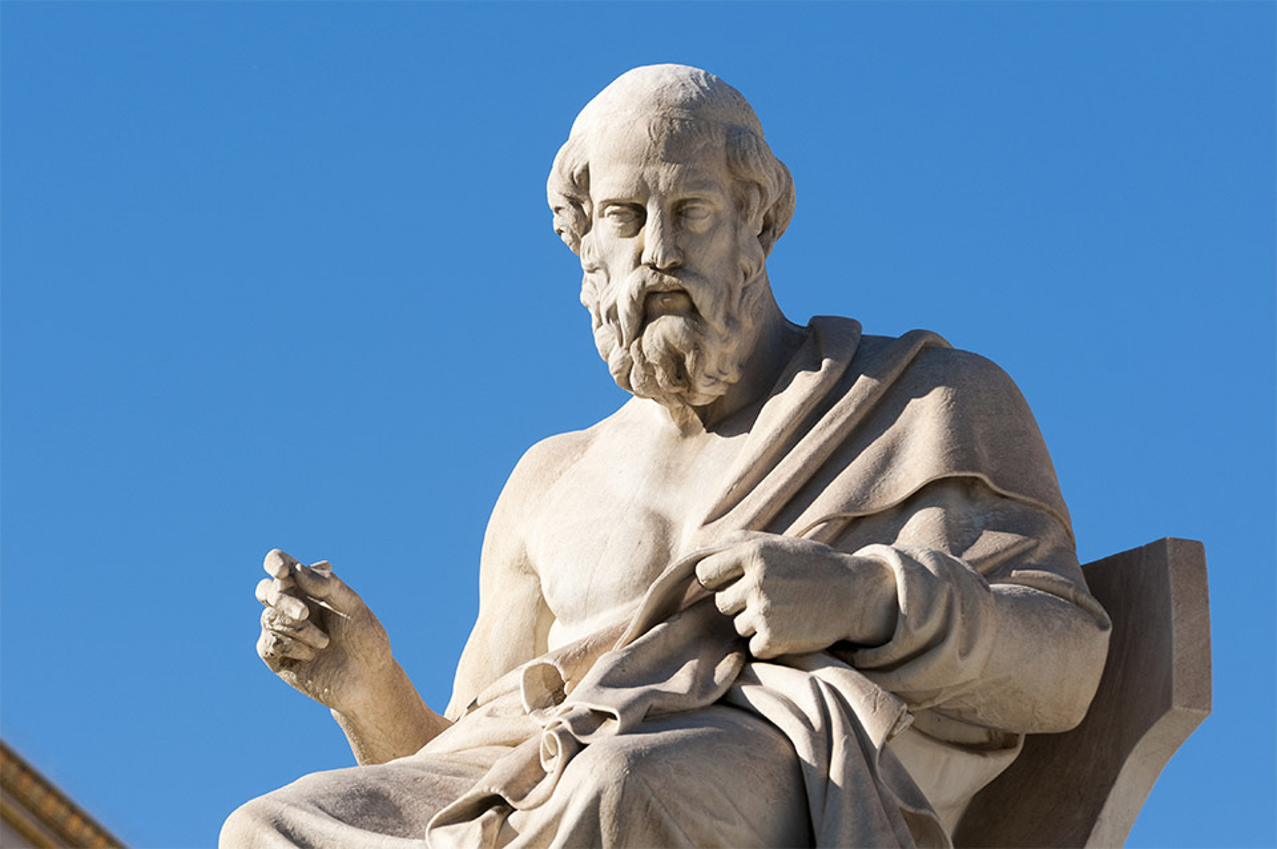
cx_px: 638
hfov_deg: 10.2
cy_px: 424
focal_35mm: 202
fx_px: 7176
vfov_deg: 6.8
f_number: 5.6
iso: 100
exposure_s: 1/800
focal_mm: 135
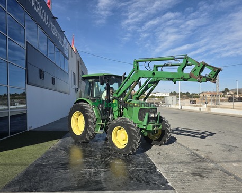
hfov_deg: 64.0
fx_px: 193
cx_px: 132
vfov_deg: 53.1
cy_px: 104
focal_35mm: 27
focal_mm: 6.3
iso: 80
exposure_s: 1/7061
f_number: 1.7
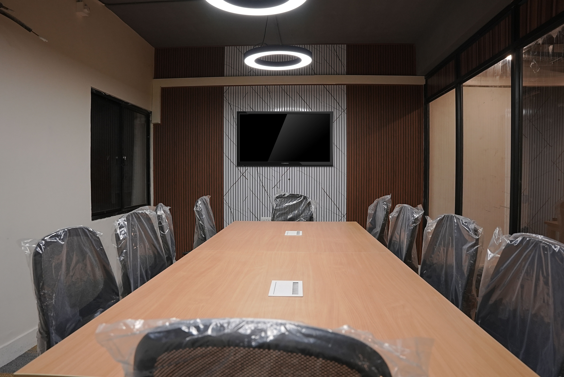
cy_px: 188
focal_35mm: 24
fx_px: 376
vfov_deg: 53.2
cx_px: 282
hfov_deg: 73.7
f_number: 6.3
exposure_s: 1/100
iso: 2000
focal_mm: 24
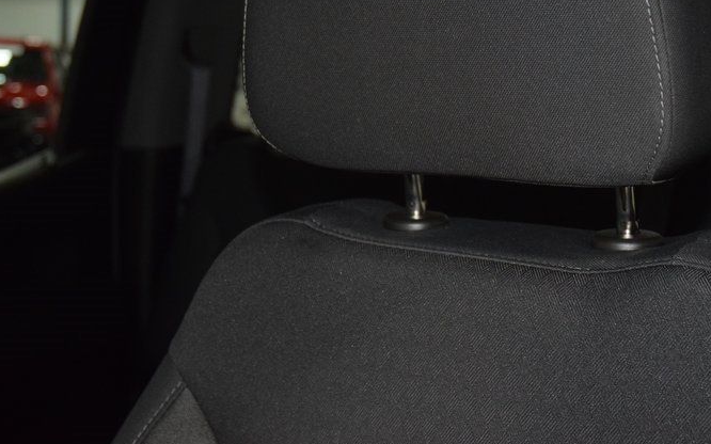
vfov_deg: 21.8
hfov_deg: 34.4
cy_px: 99
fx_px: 1139
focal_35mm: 59
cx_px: 474
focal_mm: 25
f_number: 3.8
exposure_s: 1/40
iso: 1800
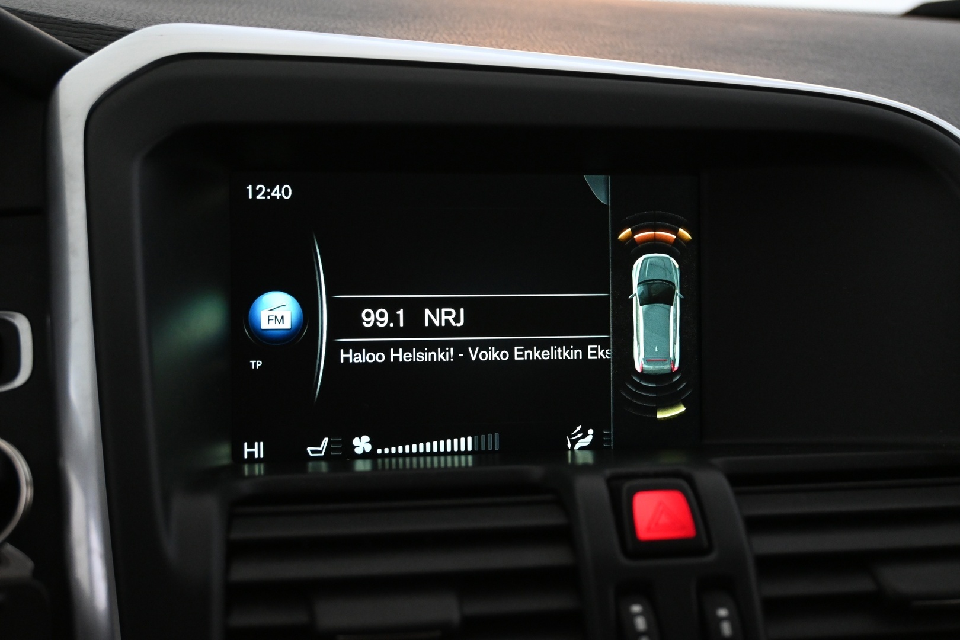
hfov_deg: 45.0
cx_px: 480
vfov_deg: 30.8
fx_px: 1160
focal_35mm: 44
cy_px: 320
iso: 2500
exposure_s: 1/50
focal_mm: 29
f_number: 4.8
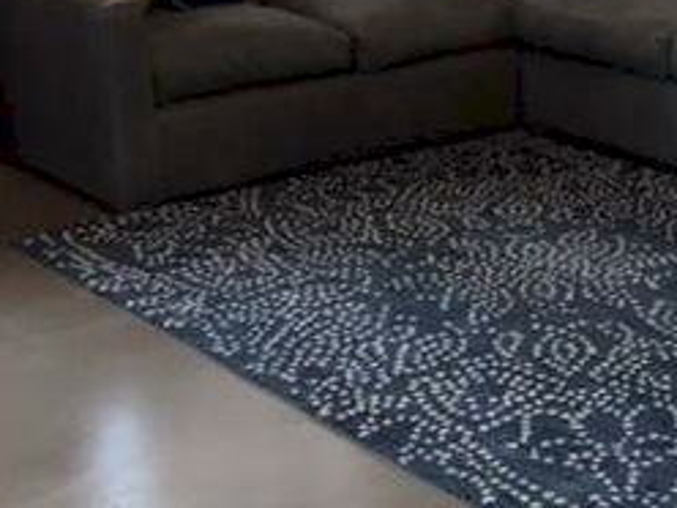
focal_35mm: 82
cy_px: -64
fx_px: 1604
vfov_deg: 17.3
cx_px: 650
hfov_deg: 23.0
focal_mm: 4.15
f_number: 2.2
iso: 64
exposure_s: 1/33
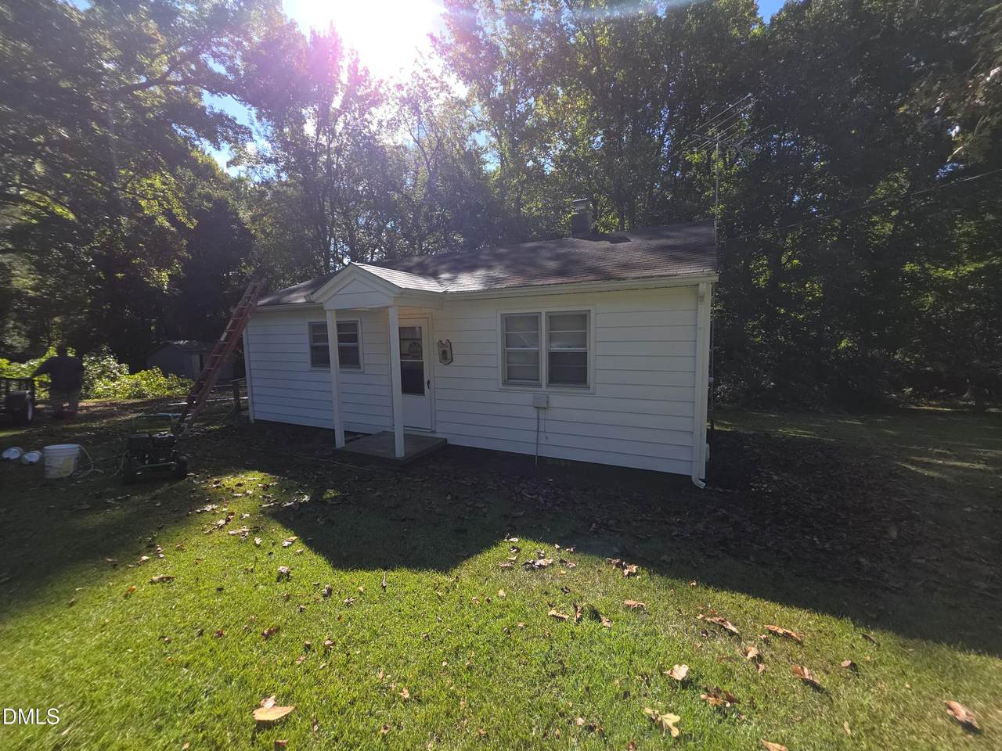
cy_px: 376
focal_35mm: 13
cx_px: 501
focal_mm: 2.2
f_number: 1.9
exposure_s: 1/559
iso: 20
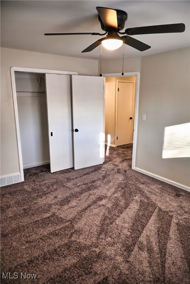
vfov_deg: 73.7
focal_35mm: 24
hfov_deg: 53.1
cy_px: 142
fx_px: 190
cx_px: 95
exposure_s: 1/125
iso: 640
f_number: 3.5
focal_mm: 16
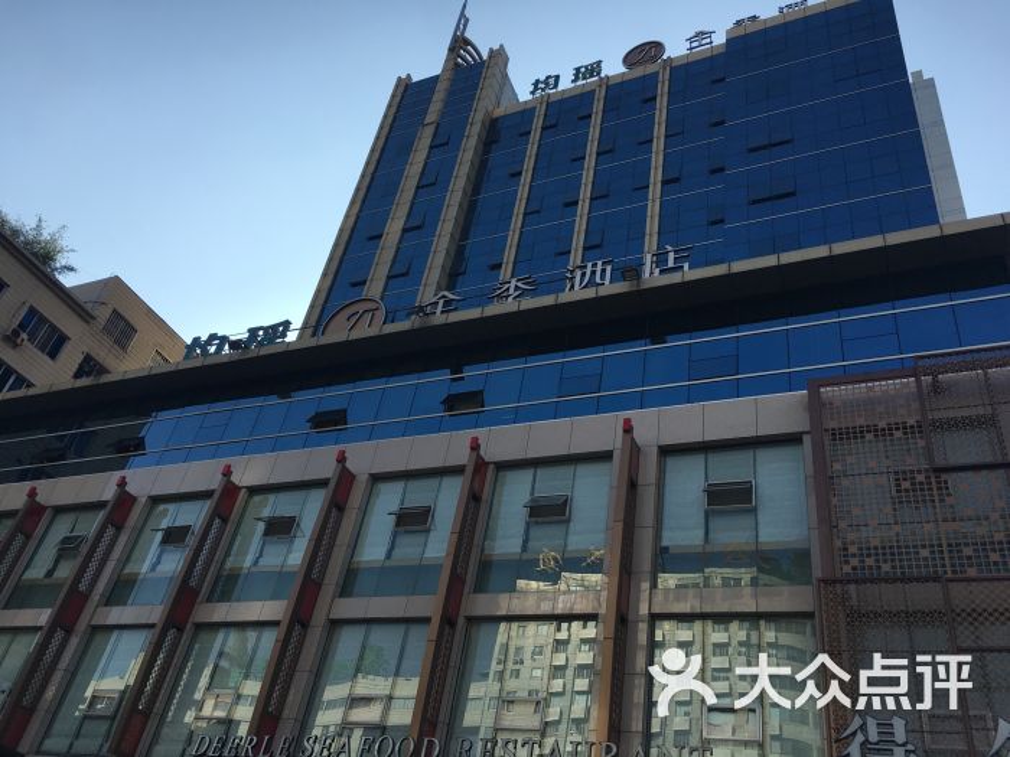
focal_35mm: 29
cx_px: 505
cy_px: 378
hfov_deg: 61.7
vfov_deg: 48.2
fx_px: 846
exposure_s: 1/1374
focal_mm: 4.15
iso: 25
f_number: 2.2
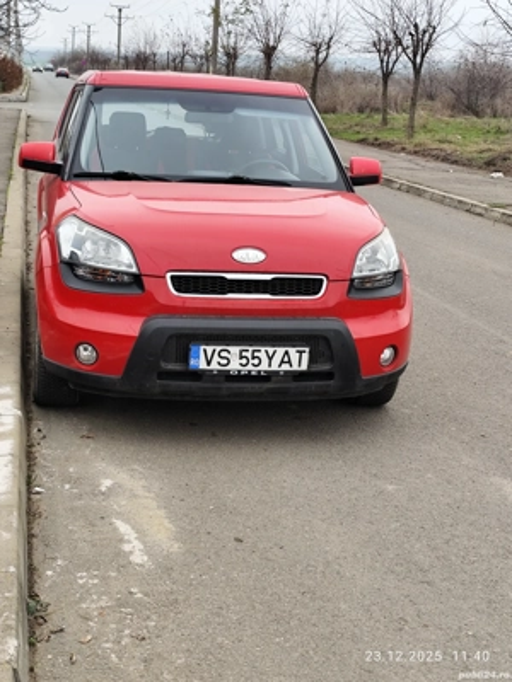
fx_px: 1045
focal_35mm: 53
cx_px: 256
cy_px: 341
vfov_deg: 36.2
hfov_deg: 27.5
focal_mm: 6.19
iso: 80
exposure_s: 1/100
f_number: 1.65
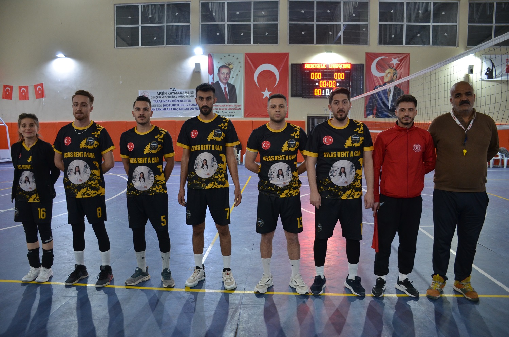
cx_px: 254
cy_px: 168
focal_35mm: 27
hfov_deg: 67.5
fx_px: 381
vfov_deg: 47.7
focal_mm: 18
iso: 800
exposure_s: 1/30
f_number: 3.5
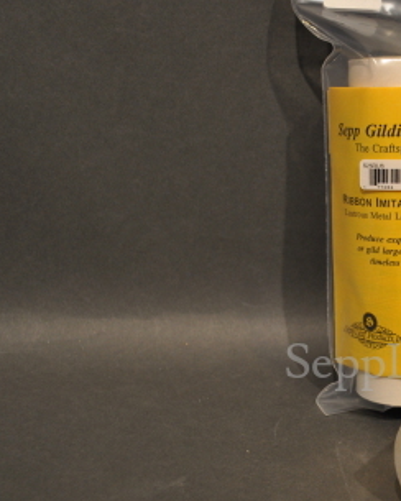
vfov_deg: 31.0
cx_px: 434
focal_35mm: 61
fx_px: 905
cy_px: 240
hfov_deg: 23.5
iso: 400
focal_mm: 22
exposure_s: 1/125
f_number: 5.6
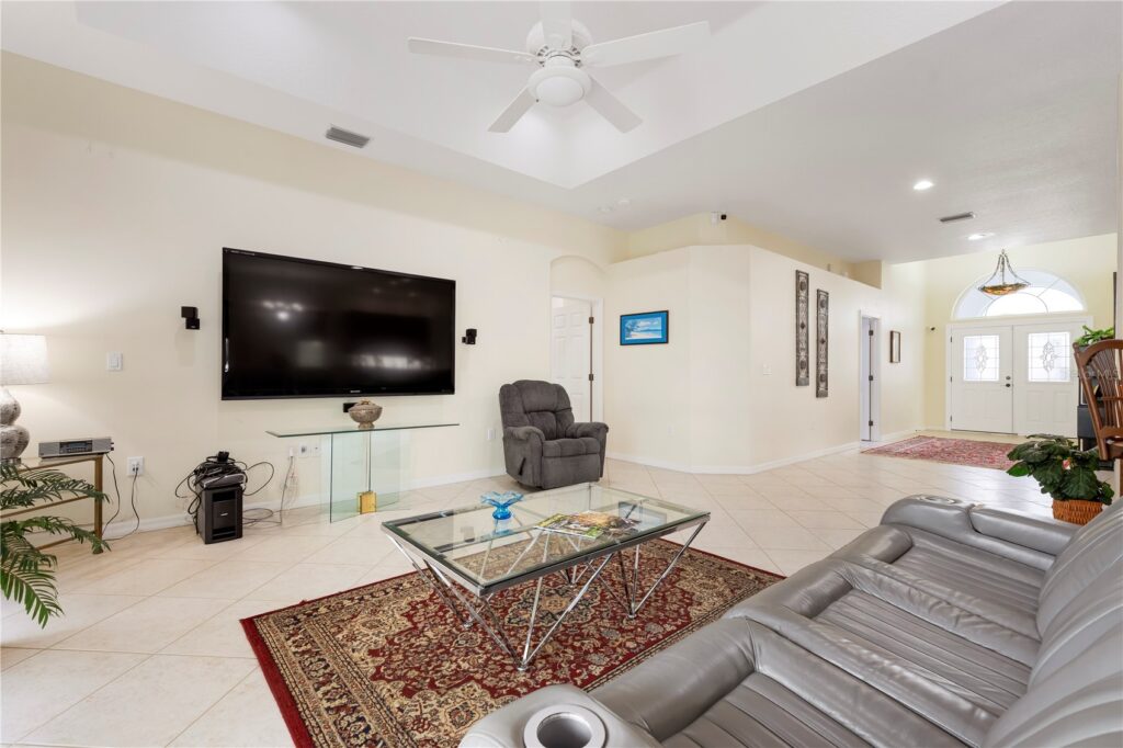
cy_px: 374
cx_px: 562
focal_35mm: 16
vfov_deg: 73.7
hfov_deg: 96.8
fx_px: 499
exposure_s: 1/4
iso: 400
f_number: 8
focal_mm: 16
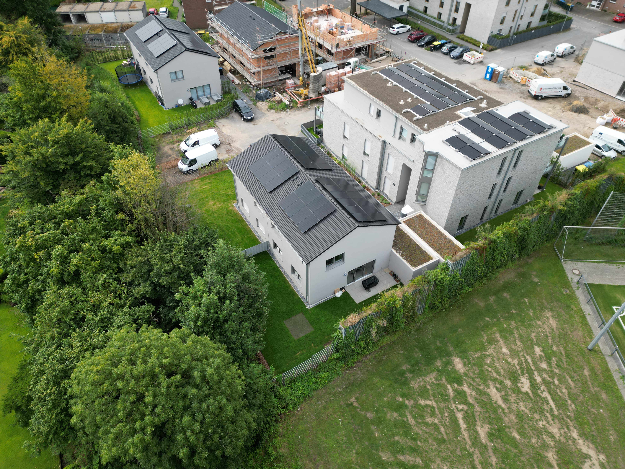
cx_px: 312
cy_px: 234
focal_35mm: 24
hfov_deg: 71.6
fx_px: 433
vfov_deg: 56.8
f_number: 1.7
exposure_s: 1/1000
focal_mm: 6.72
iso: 130
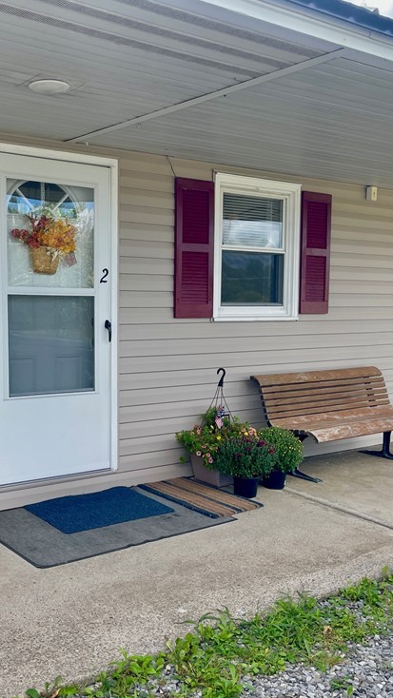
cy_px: 358
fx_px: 704
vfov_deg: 52.8
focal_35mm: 38
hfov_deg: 30.9
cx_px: 122
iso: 32
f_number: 1.6
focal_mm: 5.1
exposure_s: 1/978
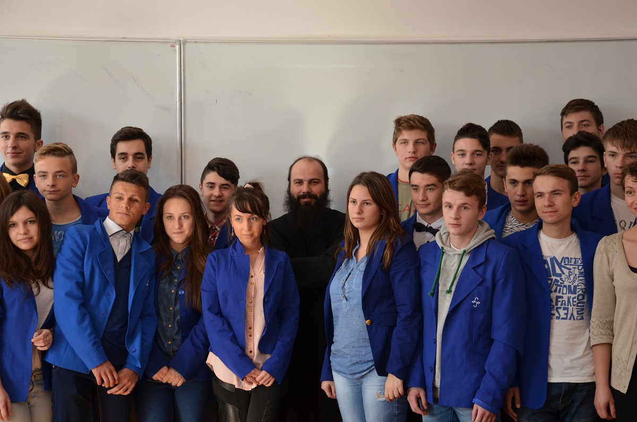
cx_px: 318
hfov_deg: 28.1
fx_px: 1271
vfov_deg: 18.8
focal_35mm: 72
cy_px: 211
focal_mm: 48
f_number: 4.8
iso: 400
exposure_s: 1/100
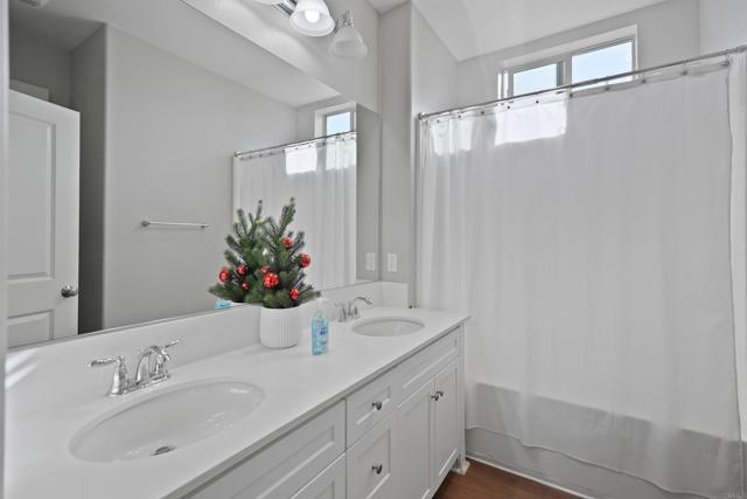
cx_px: 374
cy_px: 250
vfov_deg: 72.1
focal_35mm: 16
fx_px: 342
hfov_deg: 95.0
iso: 160
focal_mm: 16.5
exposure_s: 1/15
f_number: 4
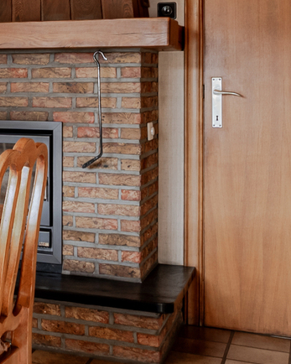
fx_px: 894
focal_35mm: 83
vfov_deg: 22.7
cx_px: -240
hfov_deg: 15.7
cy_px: 80
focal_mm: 16
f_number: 11
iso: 250
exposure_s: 1/80
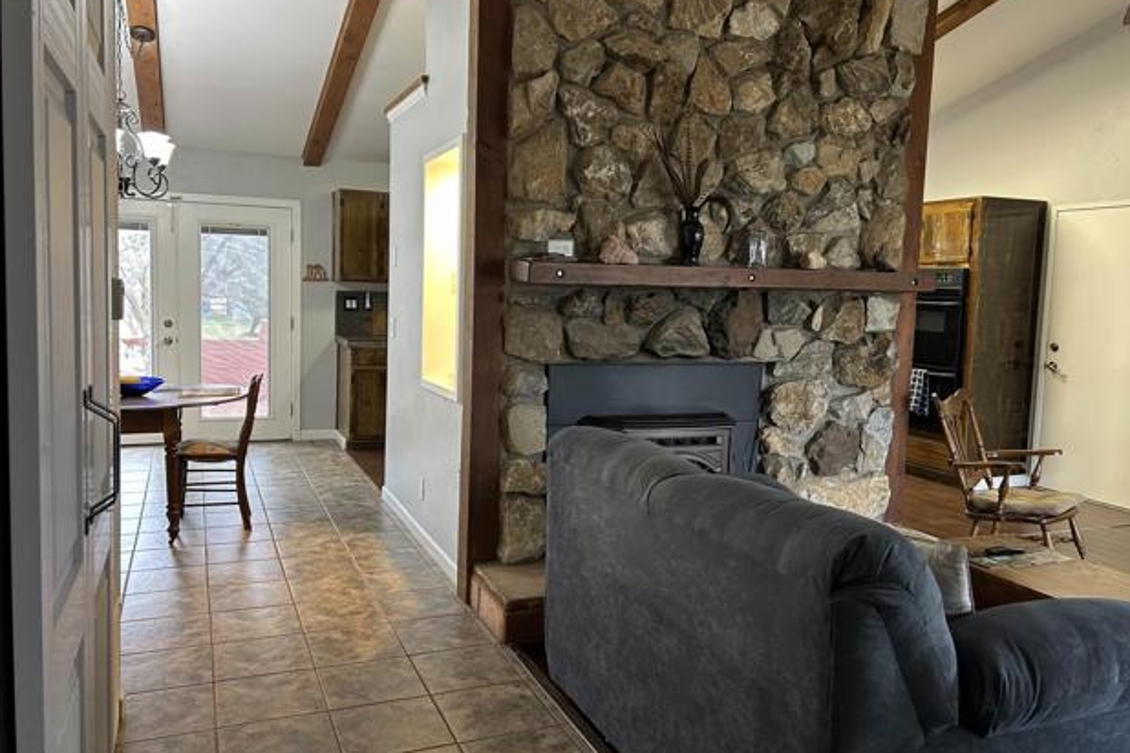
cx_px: 563
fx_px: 879
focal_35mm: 28
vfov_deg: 46.4
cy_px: 355
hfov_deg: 65.5
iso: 160
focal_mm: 5.7
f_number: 1.5
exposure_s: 1/60
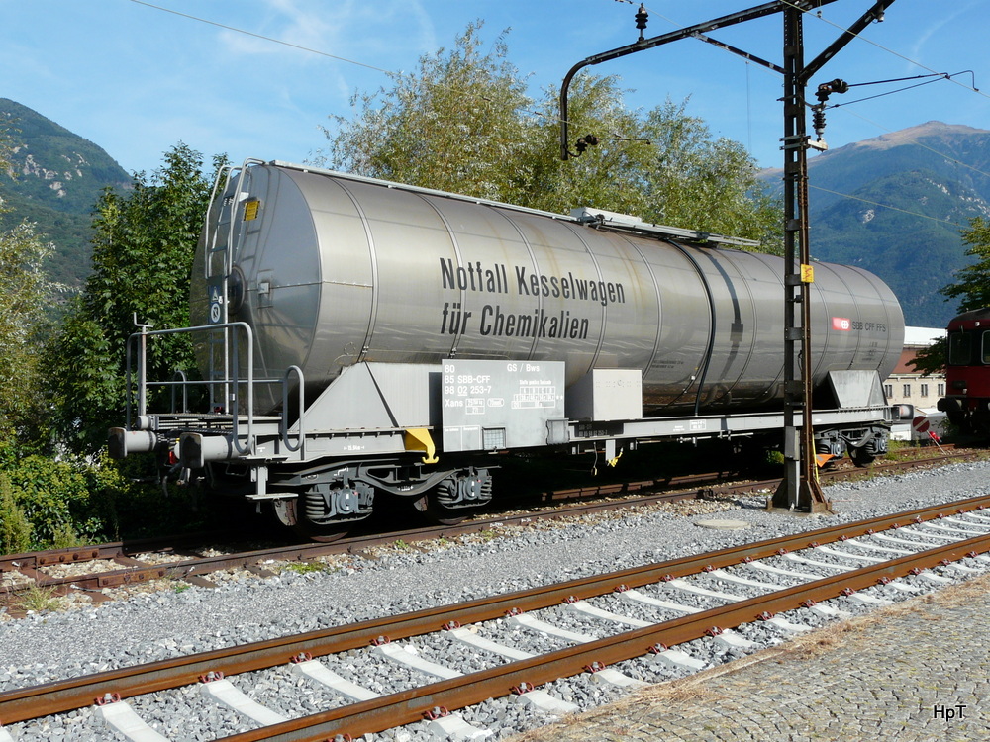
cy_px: 371
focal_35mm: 34
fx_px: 972
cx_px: 495
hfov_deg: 54.0
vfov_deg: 41.8
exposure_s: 1/320
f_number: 5.6
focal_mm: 5.6
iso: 100
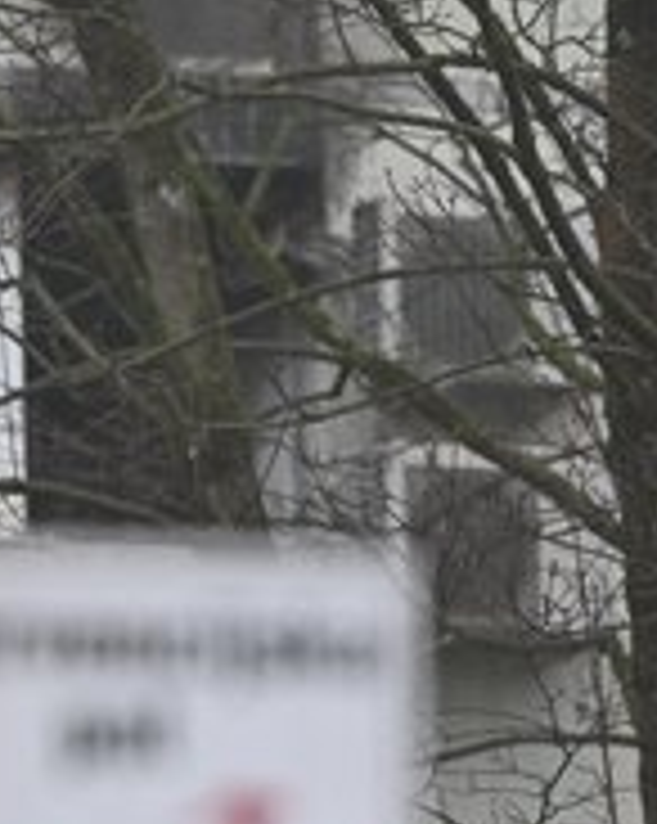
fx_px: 9982
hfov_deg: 3.8
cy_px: 489
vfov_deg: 4.7
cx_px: 135
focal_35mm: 410
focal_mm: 160
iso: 640
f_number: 2.8
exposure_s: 1/1600
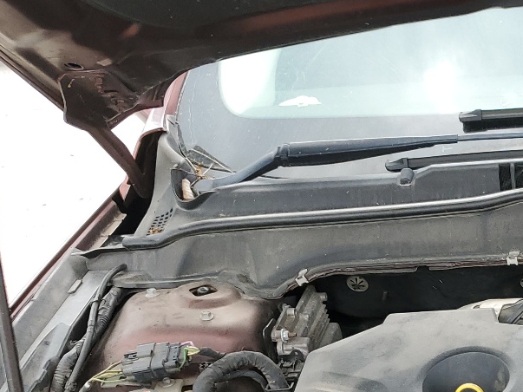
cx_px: 685
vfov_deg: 19.9
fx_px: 1042
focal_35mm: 69
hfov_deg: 24.5
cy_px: 480
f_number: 1.5
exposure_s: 1/333
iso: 50
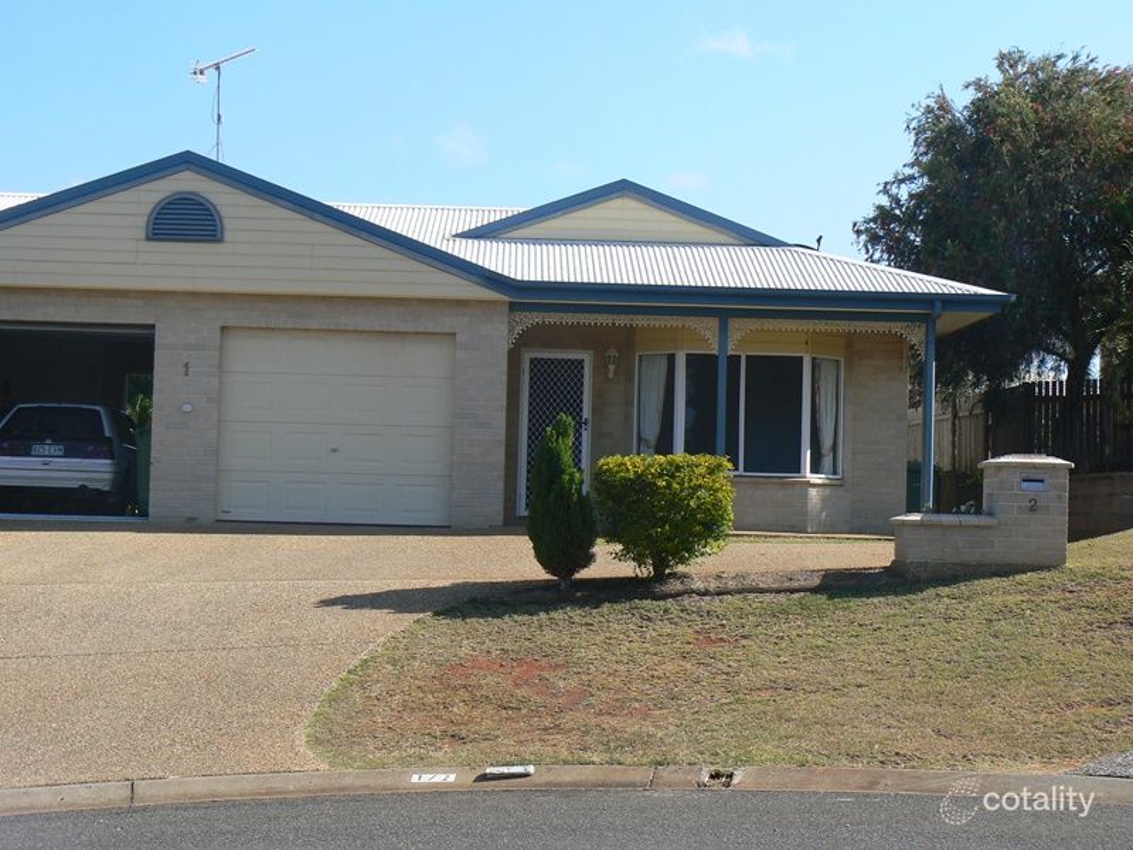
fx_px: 2029
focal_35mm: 62
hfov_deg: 31.2
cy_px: 425
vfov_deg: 23.7
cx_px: 566
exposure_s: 1/500
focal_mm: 10.4
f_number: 5.6
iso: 80
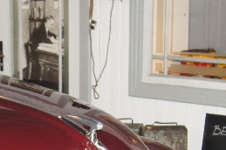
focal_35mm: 125
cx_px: 10
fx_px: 784
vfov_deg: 10.7
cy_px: 189
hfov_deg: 16.1
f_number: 3.5
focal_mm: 18
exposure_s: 1/100
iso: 400
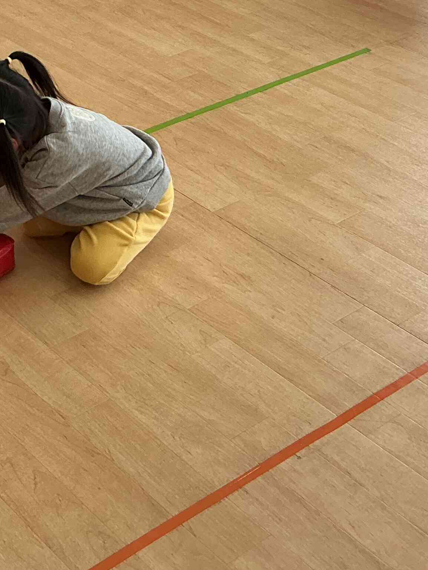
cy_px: 90
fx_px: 1253
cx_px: 47
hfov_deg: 19.1
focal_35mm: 76
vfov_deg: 25.1
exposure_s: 1/157
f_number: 1.8
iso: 25
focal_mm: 3
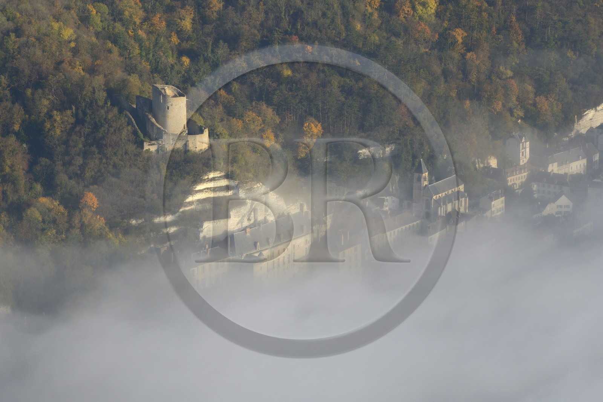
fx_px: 3349
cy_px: 201
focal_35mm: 200
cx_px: 302
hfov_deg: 10.3
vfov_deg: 6.9
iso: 400
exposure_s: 1/1000
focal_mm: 200
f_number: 8
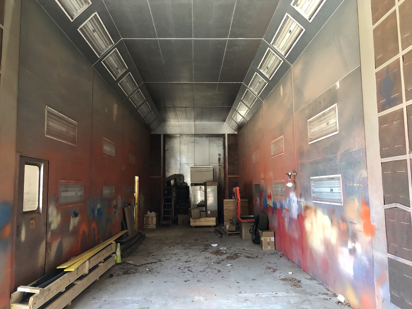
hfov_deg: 63.4
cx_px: 206
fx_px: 333
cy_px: 154
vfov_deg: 49.7
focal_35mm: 28
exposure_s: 1/15
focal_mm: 4
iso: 64
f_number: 1.8
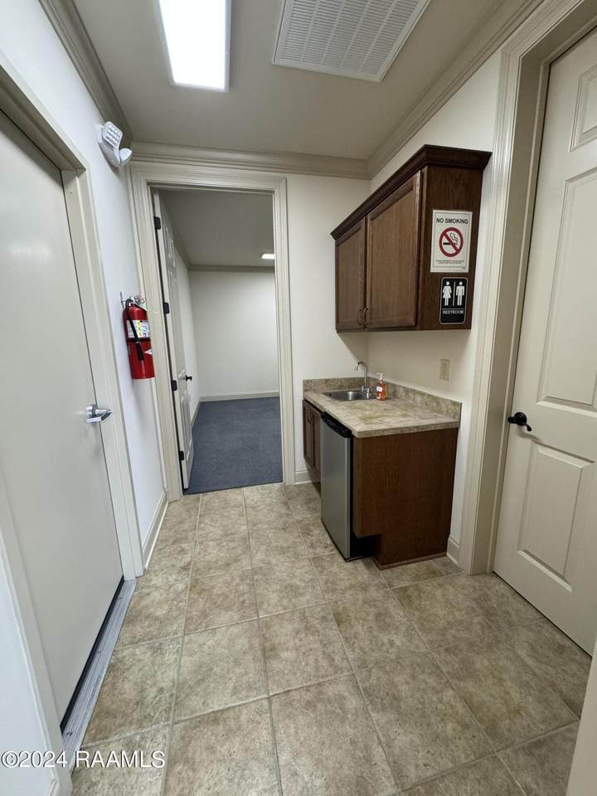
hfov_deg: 85.7
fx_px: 322
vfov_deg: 102.1
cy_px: 398
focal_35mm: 14
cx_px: 298
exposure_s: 1/120
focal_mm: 2.22
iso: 250
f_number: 2.2
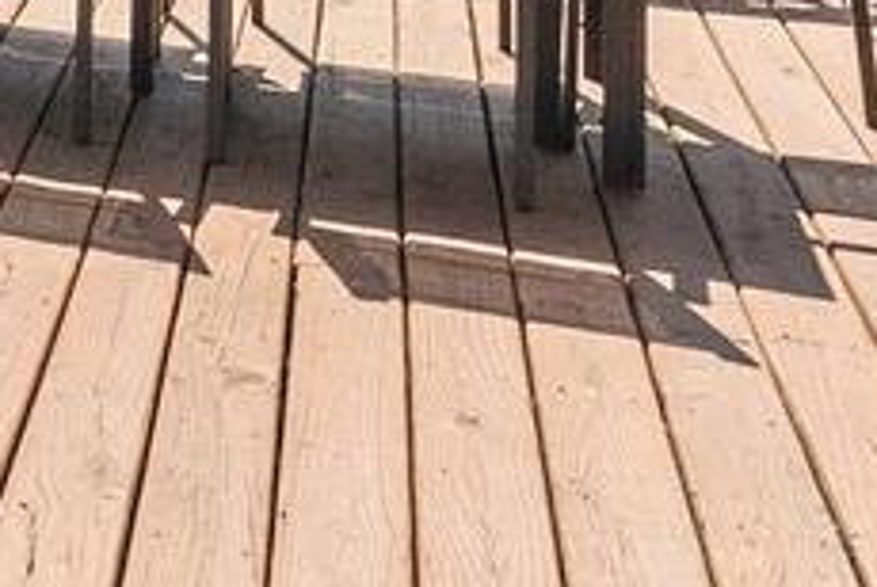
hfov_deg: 13.8
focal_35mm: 100
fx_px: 2439
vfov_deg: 12.2
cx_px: -1285
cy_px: -566
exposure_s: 1/1600
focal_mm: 16
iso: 640
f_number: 8
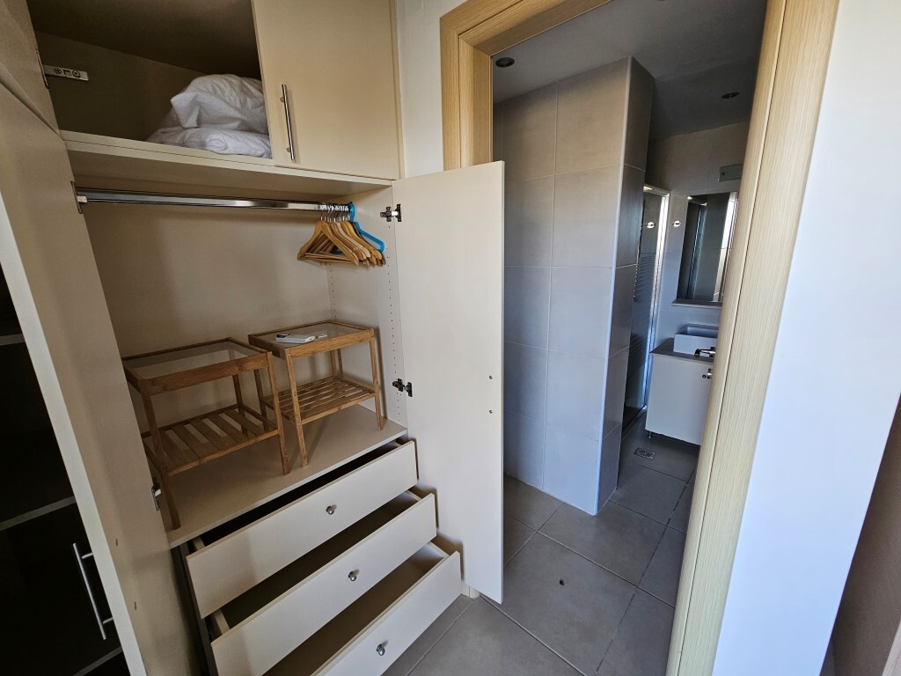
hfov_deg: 106.2
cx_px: 450
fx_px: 338
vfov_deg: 89.9
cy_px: 338
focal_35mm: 13
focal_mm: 2.2
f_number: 2.2
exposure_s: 1/70.8
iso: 160
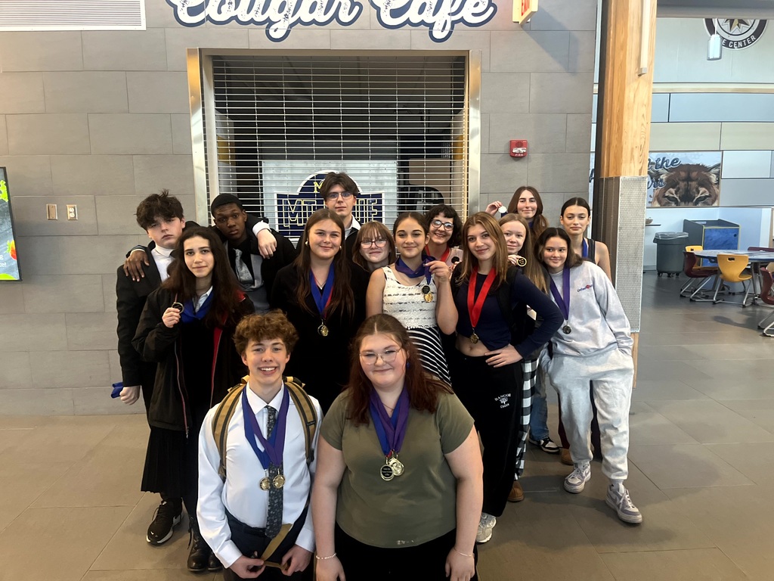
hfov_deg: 67.3
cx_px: 387
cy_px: 290
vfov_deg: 53.1
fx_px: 581
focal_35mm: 26
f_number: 1.6
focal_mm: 5.1
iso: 500
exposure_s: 1/40
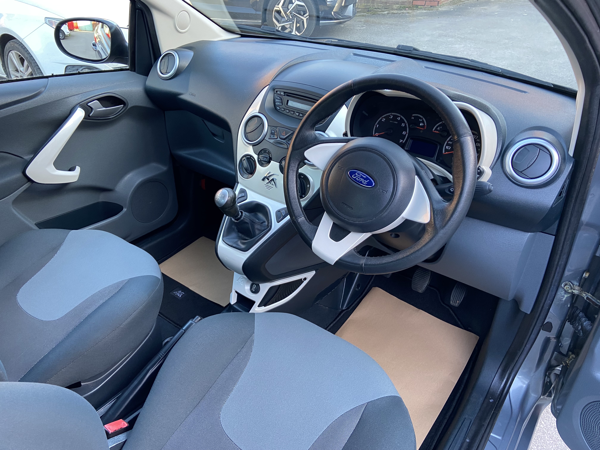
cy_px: 225
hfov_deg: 67.3
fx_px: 451
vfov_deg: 53.1
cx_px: 300
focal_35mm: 26
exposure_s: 1/80
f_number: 1.8
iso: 125
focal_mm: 4.25
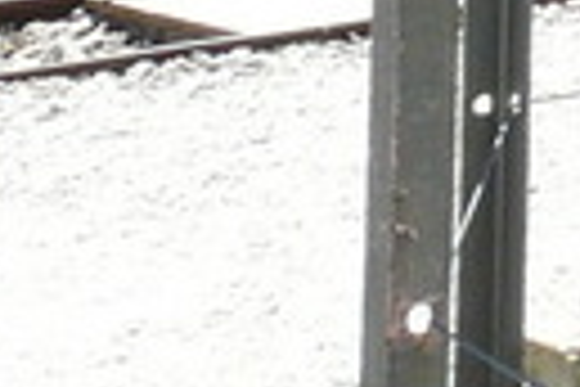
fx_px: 3625
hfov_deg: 7.2
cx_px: 2190
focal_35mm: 225
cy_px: -765
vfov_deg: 5.7
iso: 100
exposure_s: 1/200
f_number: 4.5
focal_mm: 4.6
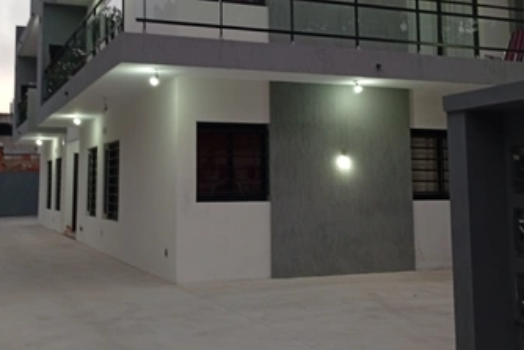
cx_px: 229
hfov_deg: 51.7
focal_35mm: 37
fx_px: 539
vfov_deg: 35.5
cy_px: 107
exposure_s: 1/33.3
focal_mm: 3.98
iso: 260
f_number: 1.8
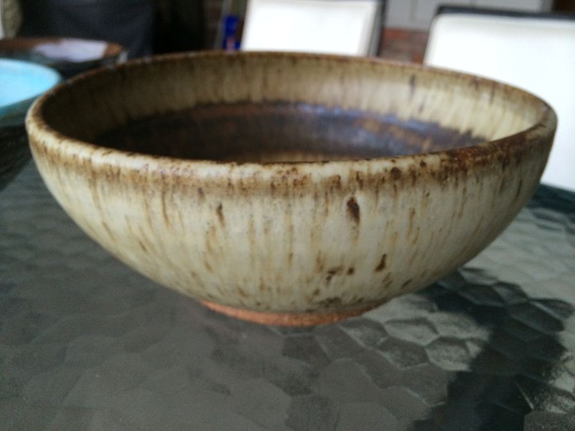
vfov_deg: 46.8
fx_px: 498
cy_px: 216
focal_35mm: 30
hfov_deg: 60.0
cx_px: 288
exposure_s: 1/30
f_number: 2.2
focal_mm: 4.12
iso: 64
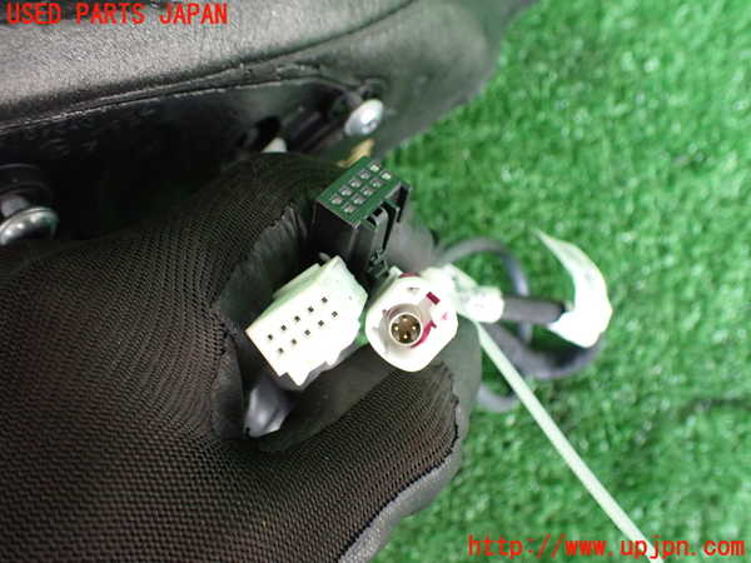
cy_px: 282
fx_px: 651
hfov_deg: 60.0
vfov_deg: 46.8
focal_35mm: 30
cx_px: 376
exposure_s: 1/100
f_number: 2.3
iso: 800
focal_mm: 5.4
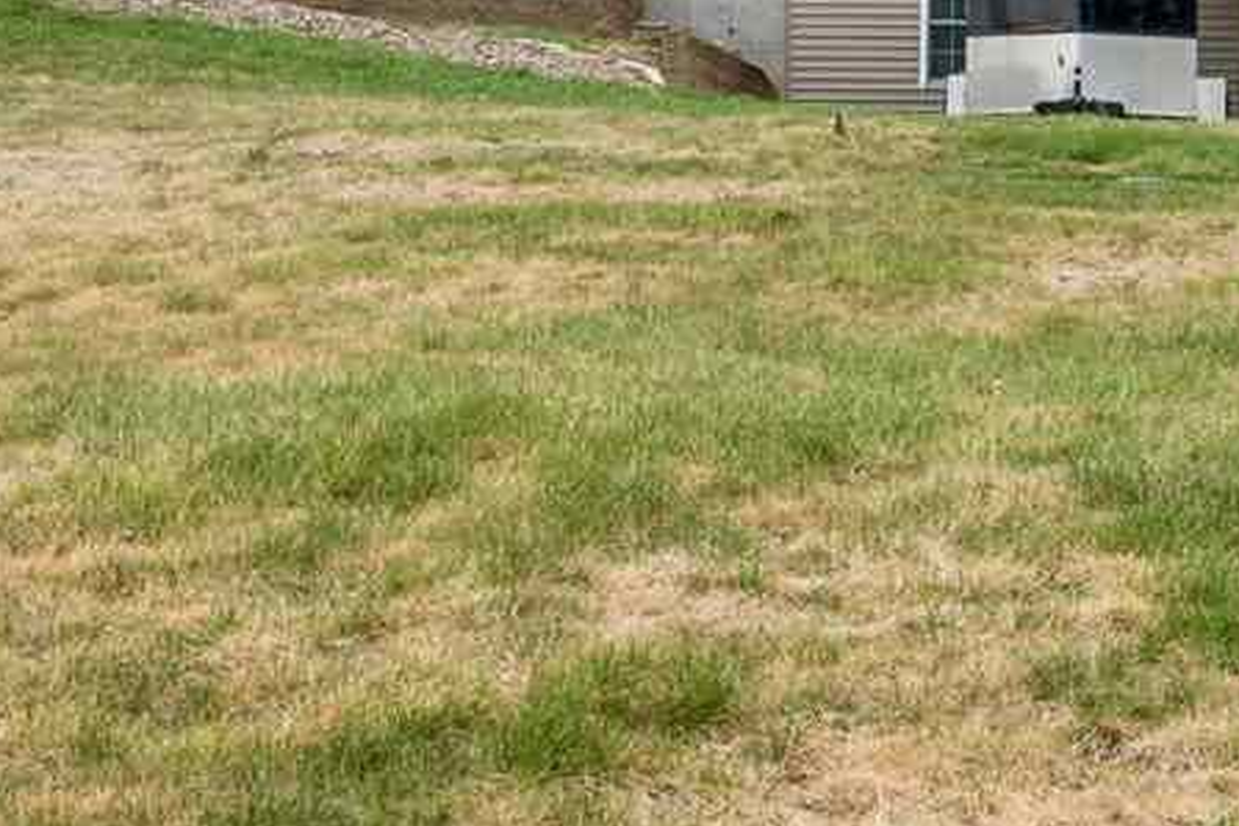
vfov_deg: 11.0
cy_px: -154
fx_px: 4233
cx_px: 962
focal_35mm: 123
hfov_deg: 16.5
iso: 400
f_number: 9
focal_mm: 29
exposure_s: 1/800
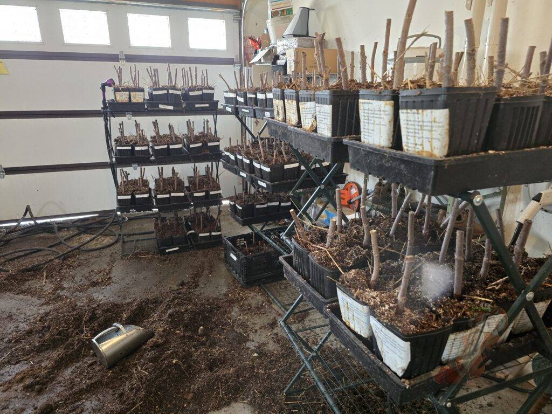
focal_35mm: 23
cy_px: 207
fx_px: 367
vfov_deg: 58.9
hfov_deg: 73.9
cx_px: 276
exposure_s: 1/60
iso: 1000
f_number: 1.7
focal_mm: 6.3
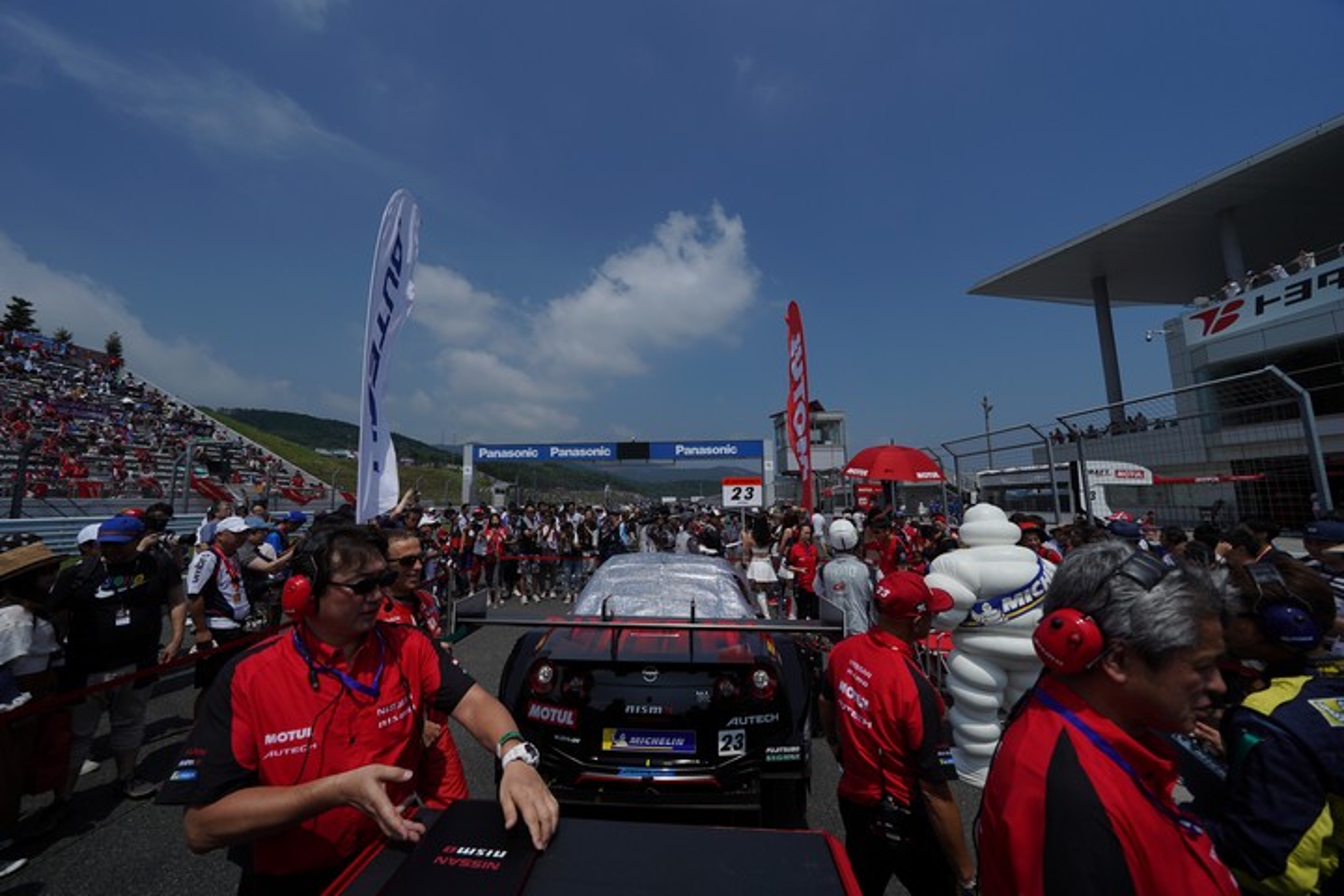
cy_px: 448
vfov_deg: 90.0
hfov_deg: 112.6
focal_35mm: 12
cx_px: 672
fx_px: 448
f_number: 7.1
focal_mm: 12
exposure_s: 1/2500
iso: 200
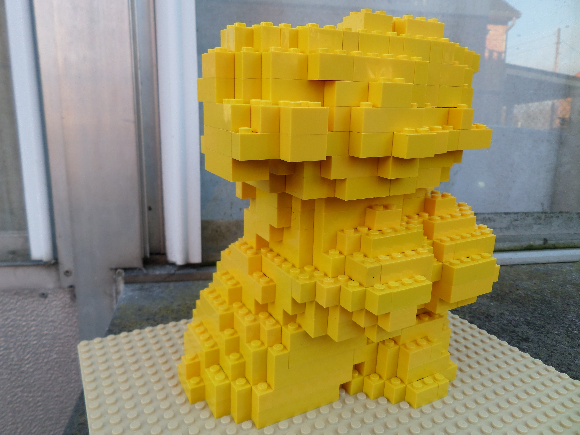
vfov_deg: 54.9
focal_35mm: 25
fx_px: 419
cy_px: 213
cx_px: 286
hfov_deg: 69.4
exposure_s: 1/90
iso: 80
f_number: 3.1
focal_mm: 4.3
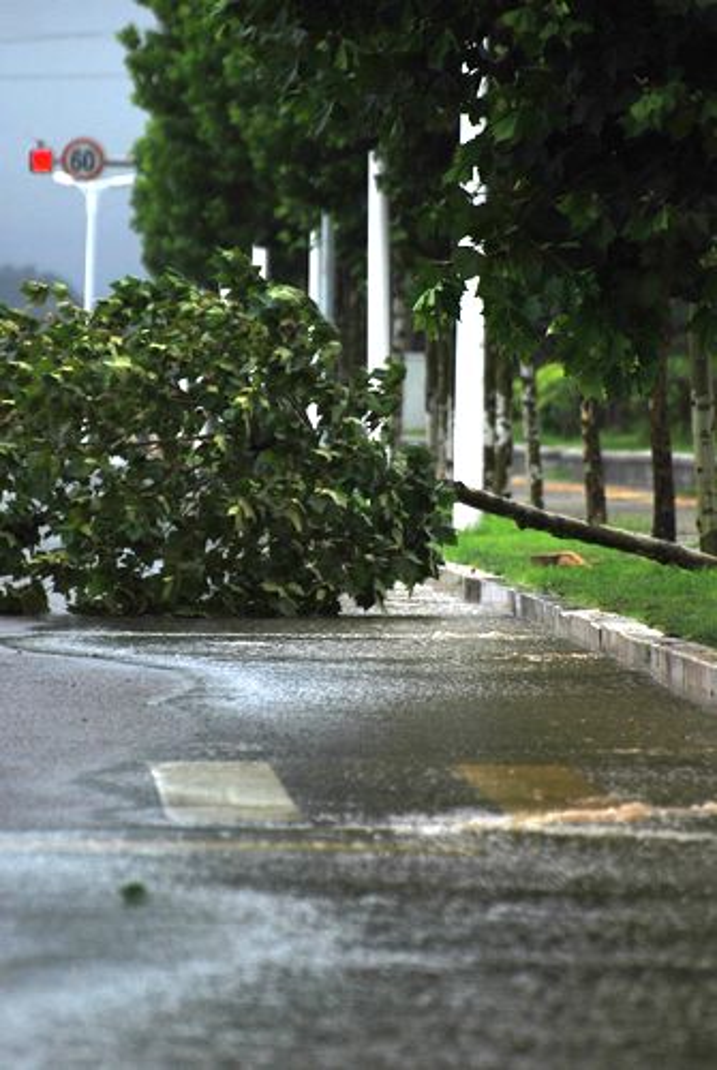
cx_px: 358
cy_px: 535
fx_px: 13396
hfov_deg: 3.1
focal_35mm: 450
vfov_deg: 4.6
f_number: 5.6
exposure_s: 1/125
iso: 100
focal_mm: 300
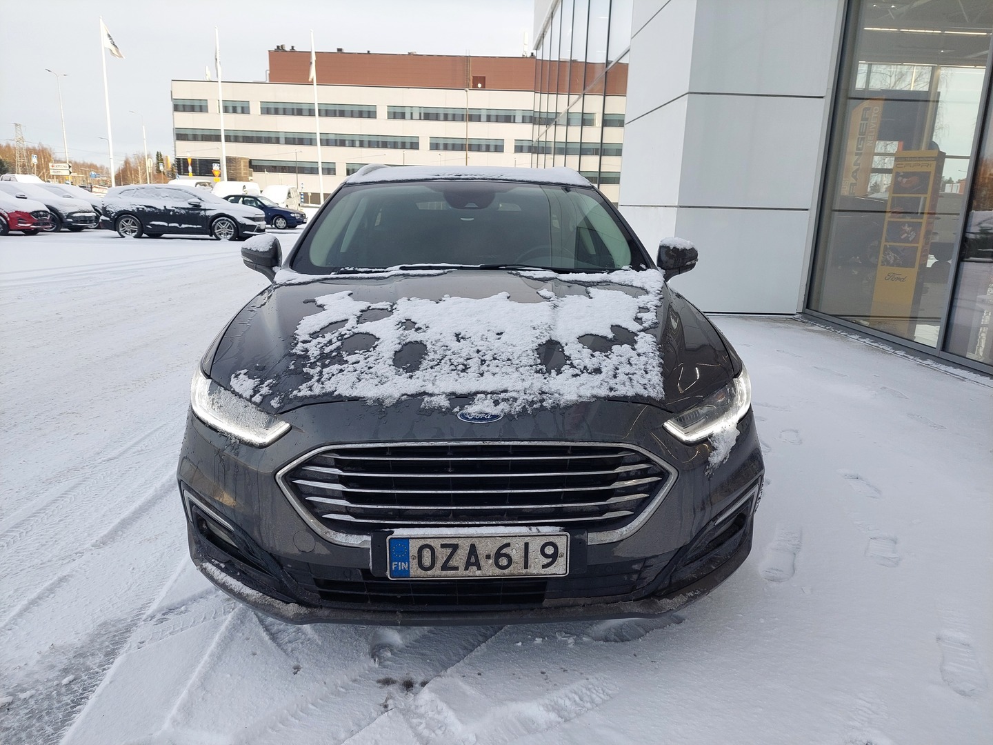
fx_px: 717
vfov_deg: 54.9
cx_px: 496
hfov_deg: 69.4
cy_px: 372
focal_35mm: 25
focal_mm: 5.23
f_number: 1.8
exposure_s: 1/399
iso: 40
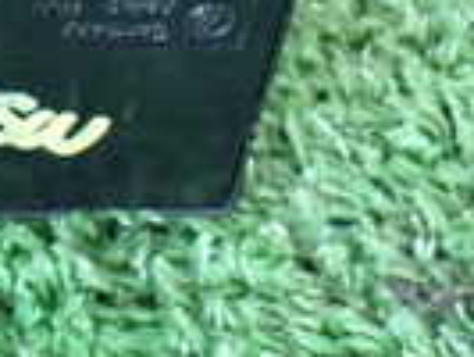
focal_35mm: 212
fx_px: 2906
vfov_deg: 6.9
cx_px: -438
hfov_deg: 8.9
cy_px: -118
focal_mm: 8.4
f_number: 3.1
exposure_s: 1/20
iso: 800
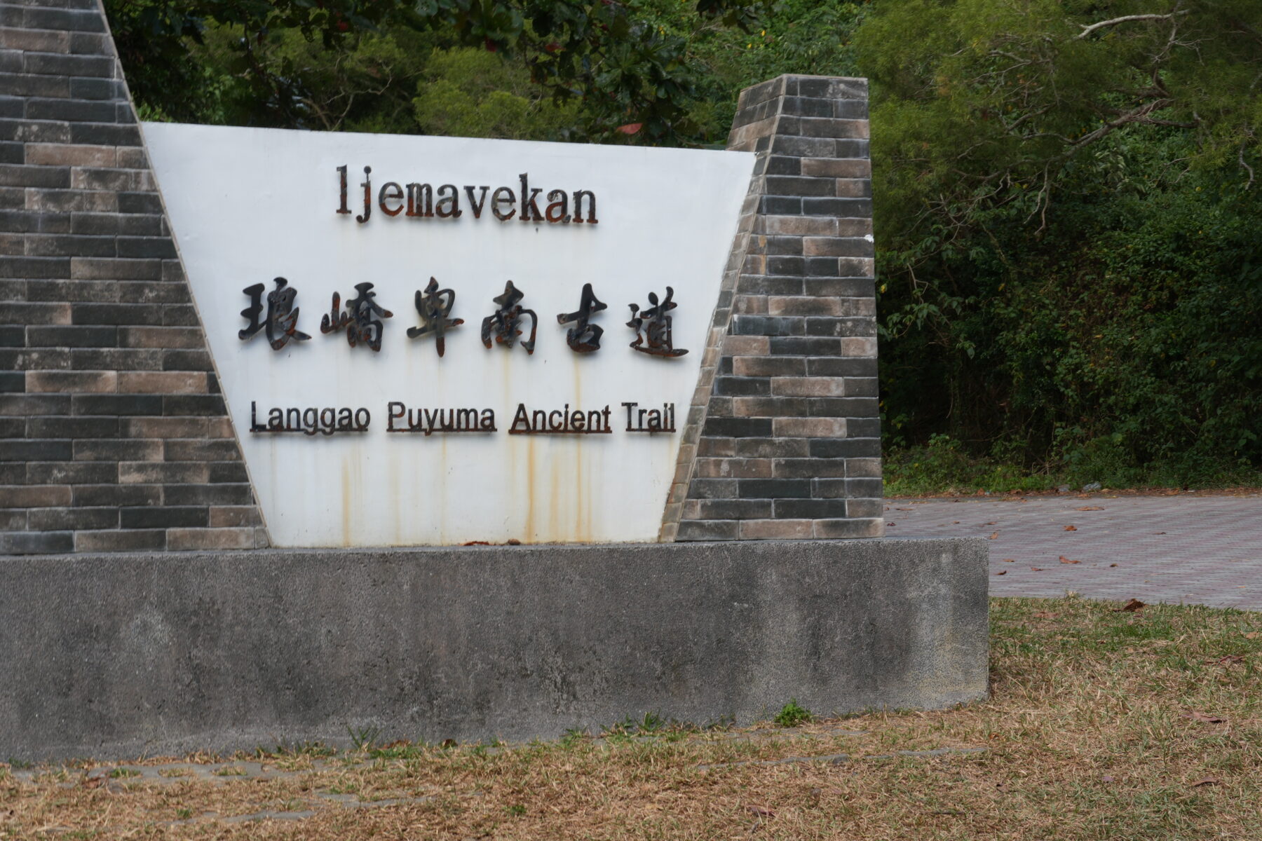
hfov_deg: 29.9
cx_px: 631
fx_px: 2366
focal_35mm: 68
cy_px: 420
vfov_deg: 20.2
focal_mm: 45
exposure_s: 1/25
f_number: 18
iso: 100
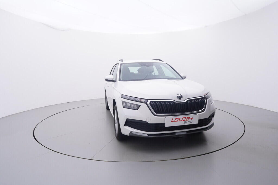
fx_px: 174
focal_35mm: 22
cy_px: 92
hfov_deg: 77.3
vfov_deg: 56.2
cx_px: 139
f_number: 5
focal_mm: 15
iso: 200
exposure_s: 1/80
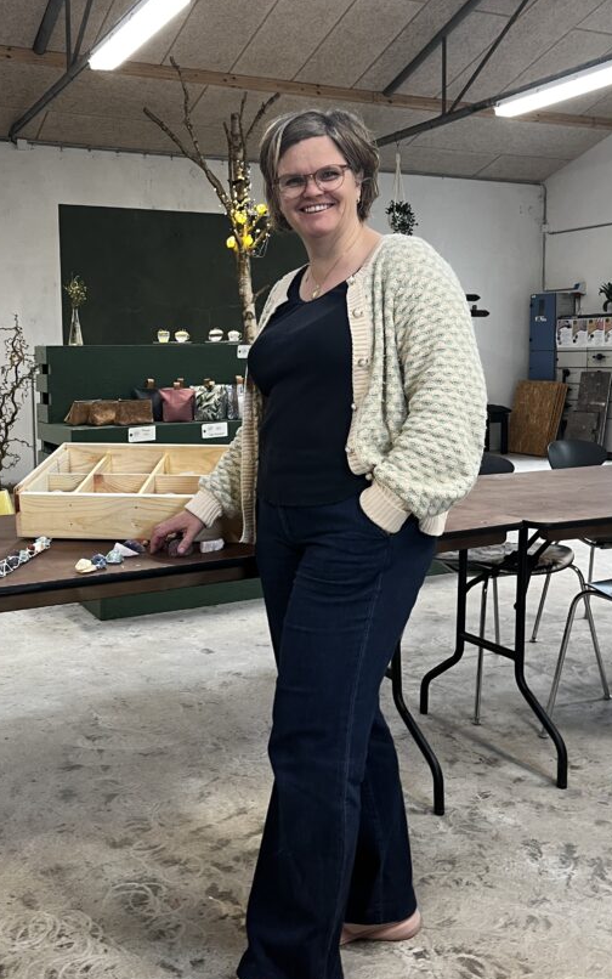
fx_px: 934
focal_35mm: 35
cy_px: 413
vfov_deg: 55.1
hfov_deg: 36.0
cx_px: 219
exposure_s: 1/50
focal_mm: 5.1
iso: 80
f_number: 1.6
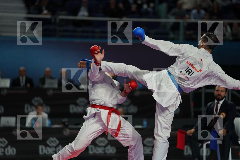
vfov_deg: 6.9
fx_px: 1333
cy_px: 80
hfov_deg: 10.3
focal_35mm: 200
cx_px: 120
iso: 1000
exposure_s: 1/1000
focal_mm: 200
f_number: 2.8
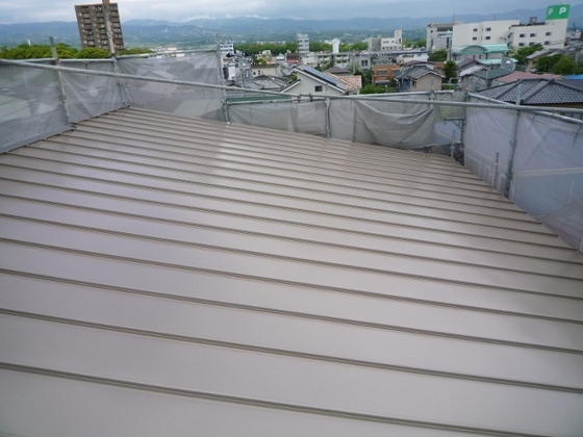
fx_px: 421
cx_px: 292
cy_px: 218
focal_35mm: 25
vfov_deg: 54.9
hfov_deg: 69.4
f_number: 4
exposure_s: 1/640
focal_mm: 4.4
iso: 100
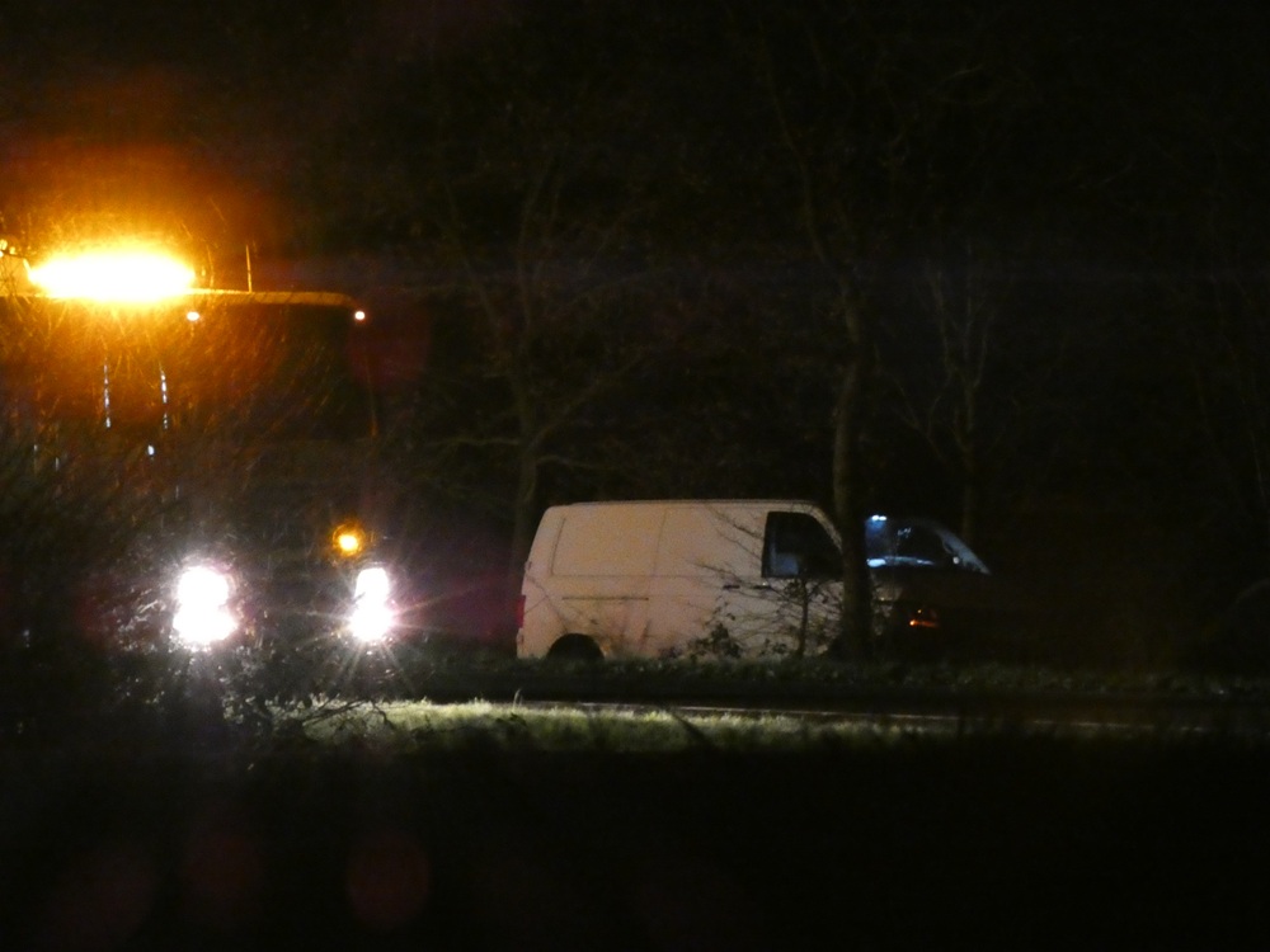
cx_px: 635
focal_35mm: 362
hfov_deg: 5.5
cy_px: 476
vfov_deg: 4.1
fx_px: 13281
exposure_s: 1/5
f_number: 5.6
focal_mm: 64.9
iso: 2500
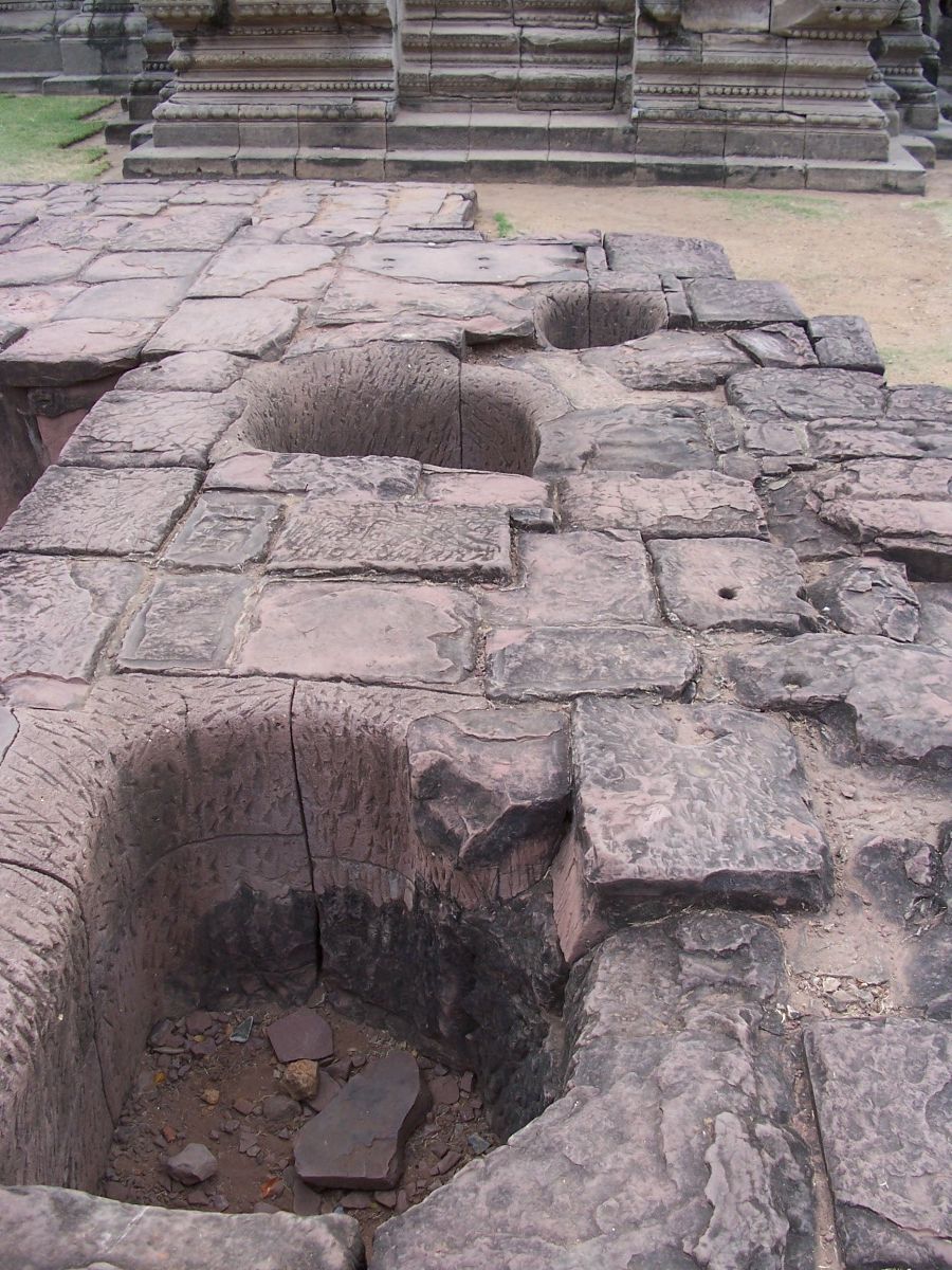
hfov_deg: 40.7
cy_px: 635
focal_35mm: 35
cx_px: 476
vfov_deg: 52.6
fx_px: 1283
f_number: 2.8
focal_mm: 6
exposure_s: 1/125
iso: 80
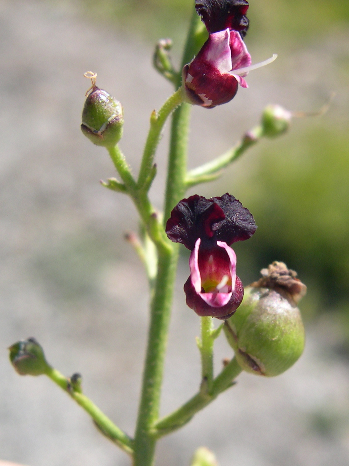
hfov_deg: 37.7
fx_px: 511
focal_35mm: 38
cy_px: 233
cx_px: 174
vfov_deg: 49.0
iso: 100
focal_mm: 8
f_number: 7.6
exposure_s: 1/125
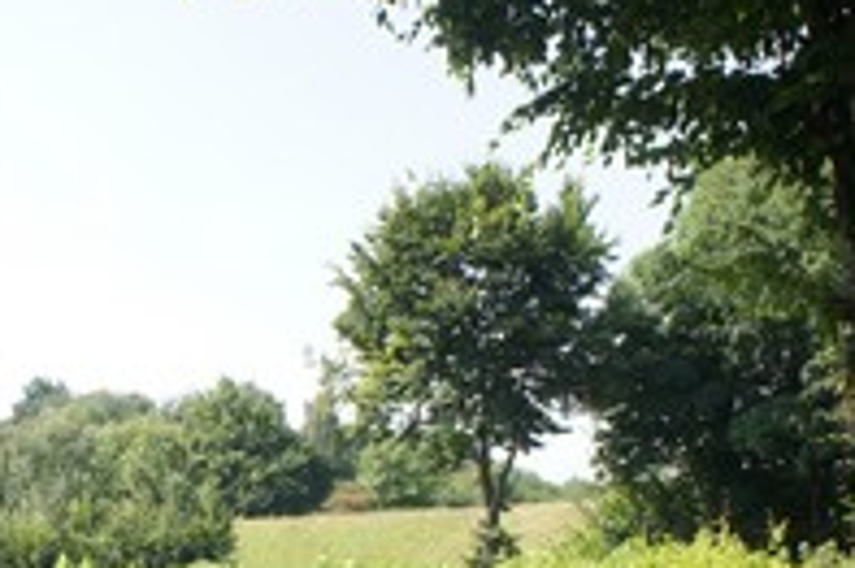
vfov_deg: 20.6
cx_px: 65
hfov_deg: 30.3
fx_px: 1495
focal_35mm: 63
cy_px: 611
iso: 400
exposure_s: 1/250
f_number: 7.1
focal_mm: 18
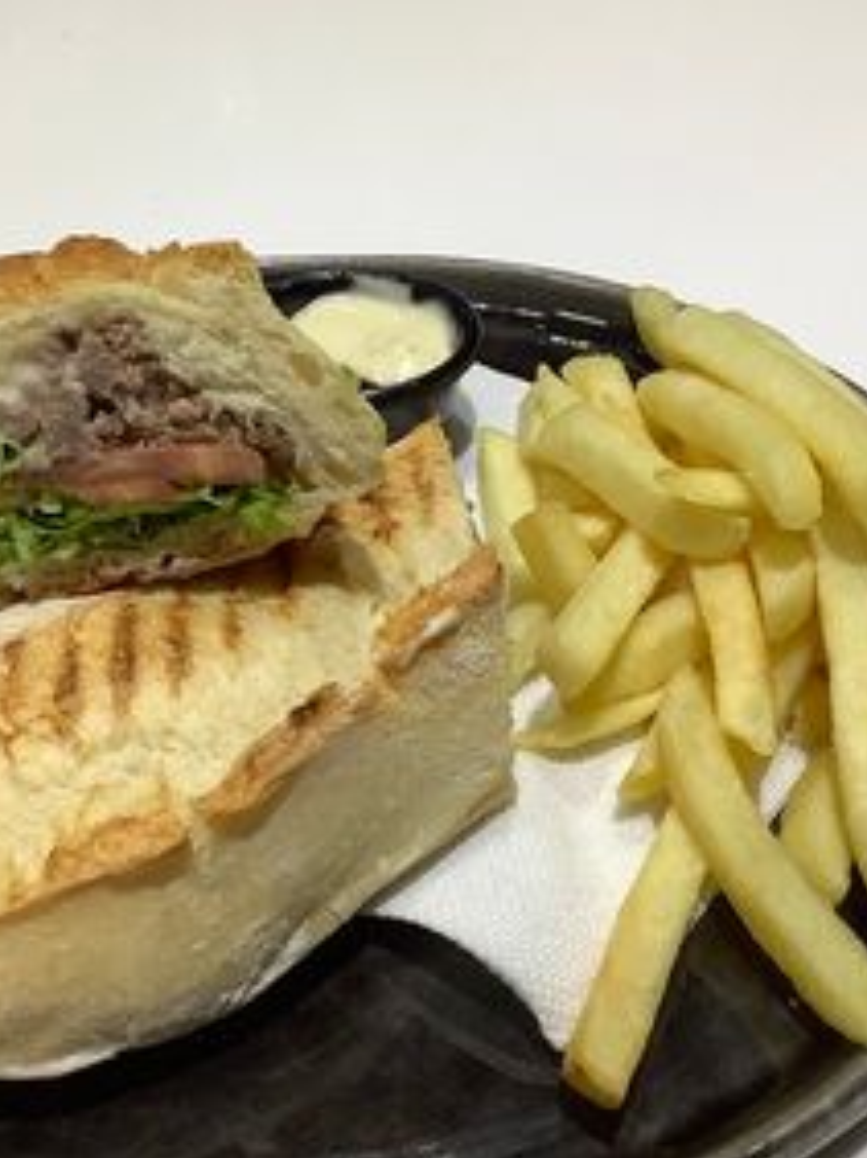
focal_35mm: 47
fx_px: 1572
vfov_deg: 40.4
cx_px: 357
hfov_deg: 30.8
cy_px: 671
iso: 64
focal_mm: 3.3
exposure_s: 1/100
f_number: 2.4
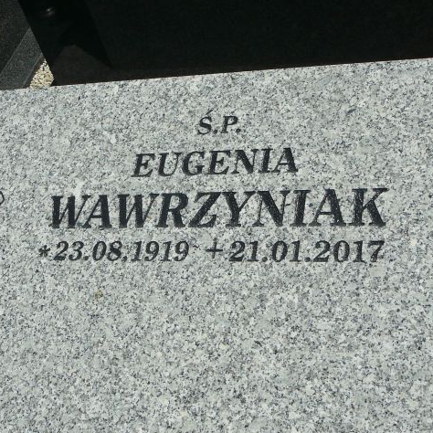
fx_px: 877
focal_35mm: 62
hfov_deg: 27.7
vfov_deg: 27.7
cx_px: 186
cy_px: 216
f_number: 5.6
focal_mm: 7.8
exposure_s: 1/800
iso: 80
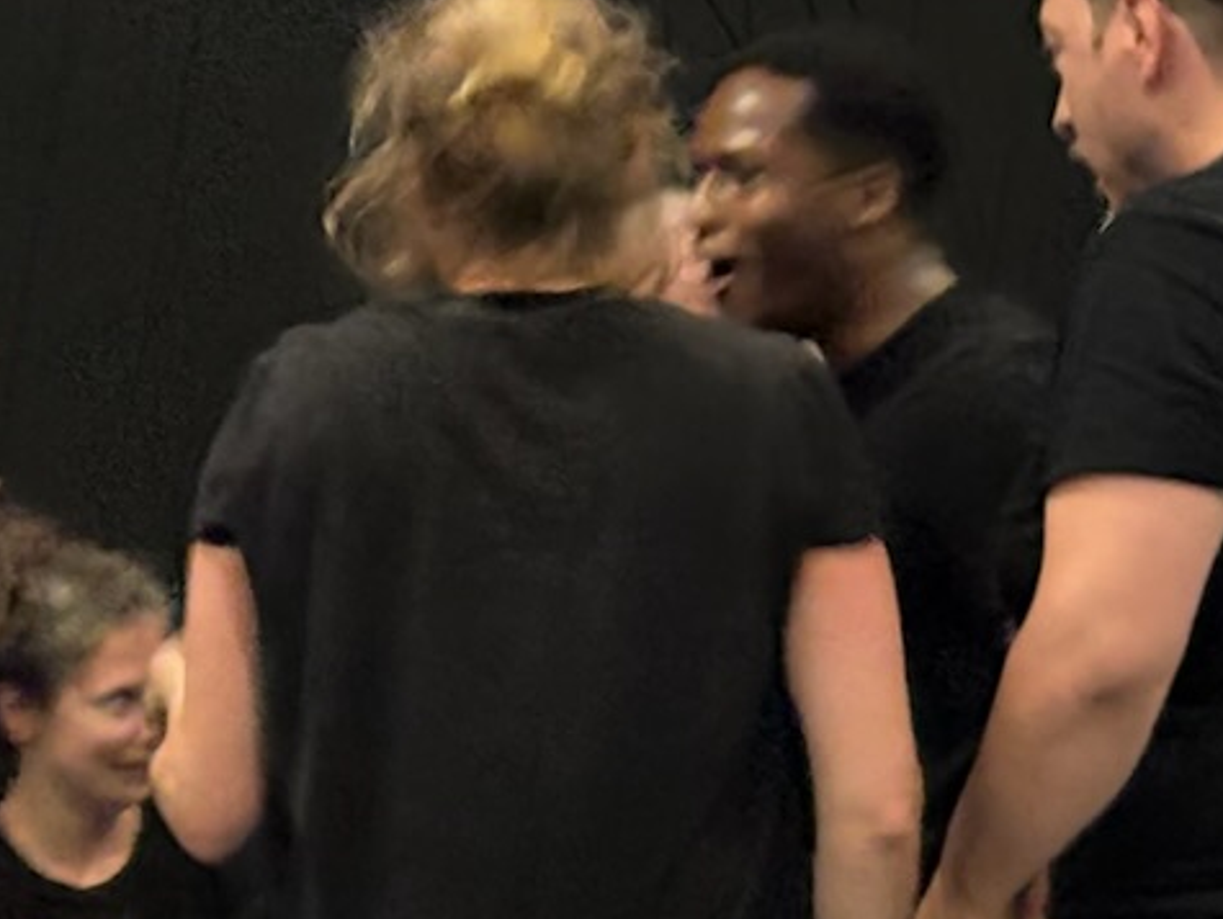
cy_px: 672
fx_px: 7920
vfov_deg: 6.6
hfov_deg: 8.8
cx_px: -21
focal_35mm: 224
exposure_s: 1/15
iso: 1000
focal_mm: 5.96
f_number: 1.6
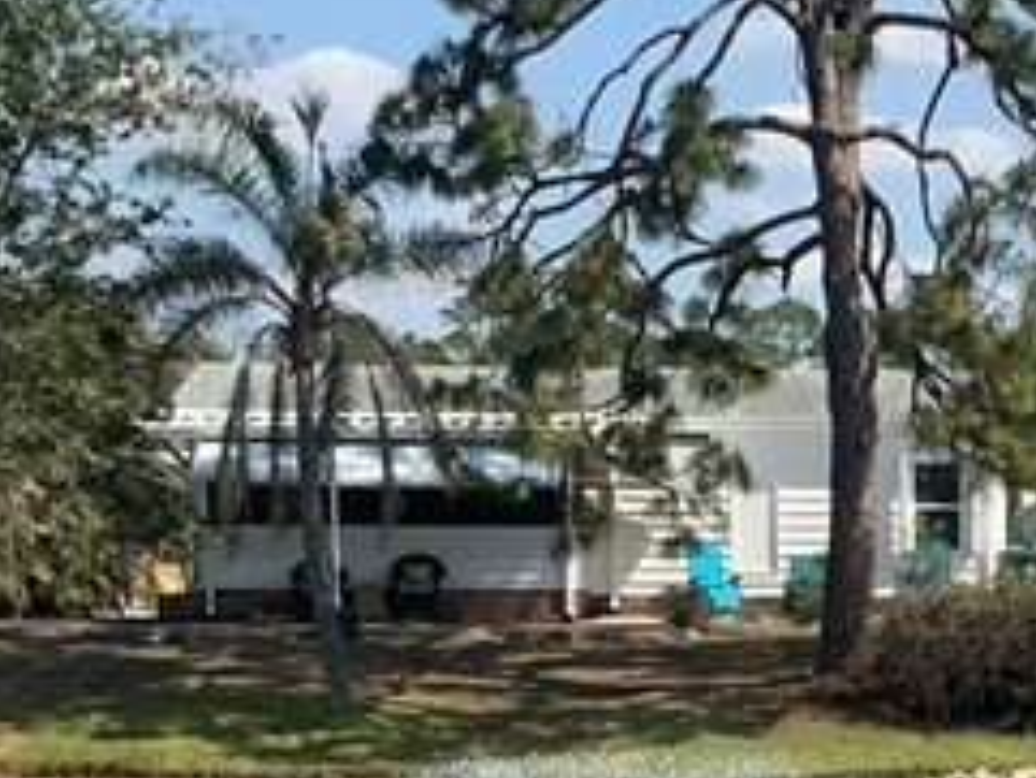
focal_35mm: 123
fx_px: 3683
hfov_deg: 15.6
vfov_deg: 11.8
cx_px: 1156
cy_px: 928
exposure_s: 1/2141
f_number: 1.8
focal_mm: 3
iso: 16
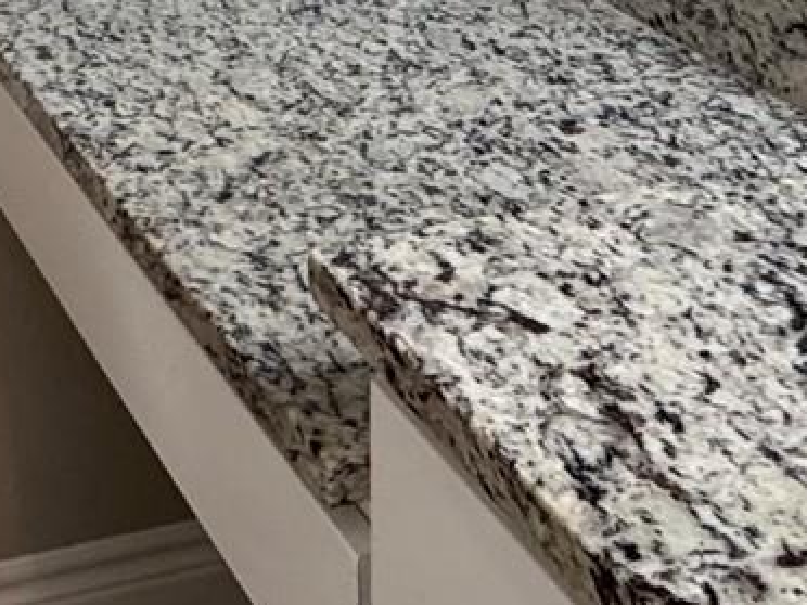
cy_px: -247
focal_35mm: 77
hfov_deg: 23.9
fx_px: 1795
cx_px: -61
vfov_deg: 17.6
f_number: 2.2
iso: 250
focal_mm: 2.22
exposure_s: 1/120
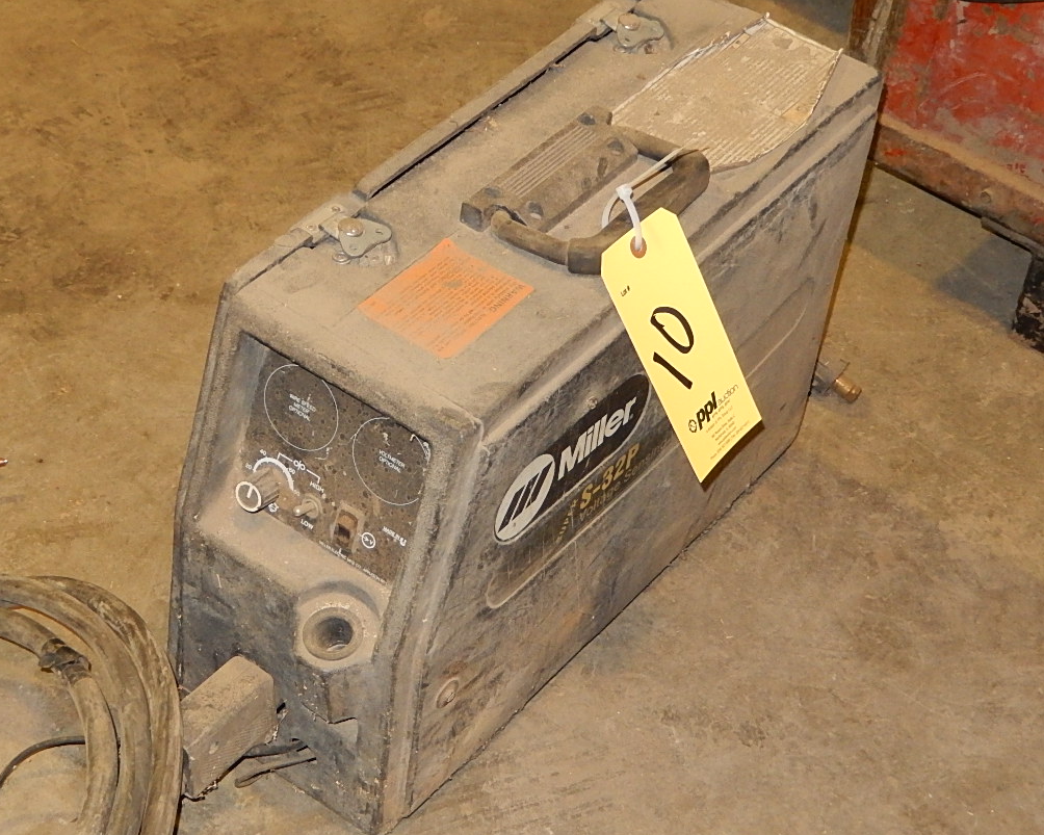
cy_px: 481
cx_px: 341
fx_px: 2163
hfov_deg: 27.0
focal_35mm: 70
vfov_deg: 21.8
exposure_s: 1/30
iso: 320
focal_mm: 8.1
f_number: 4.3
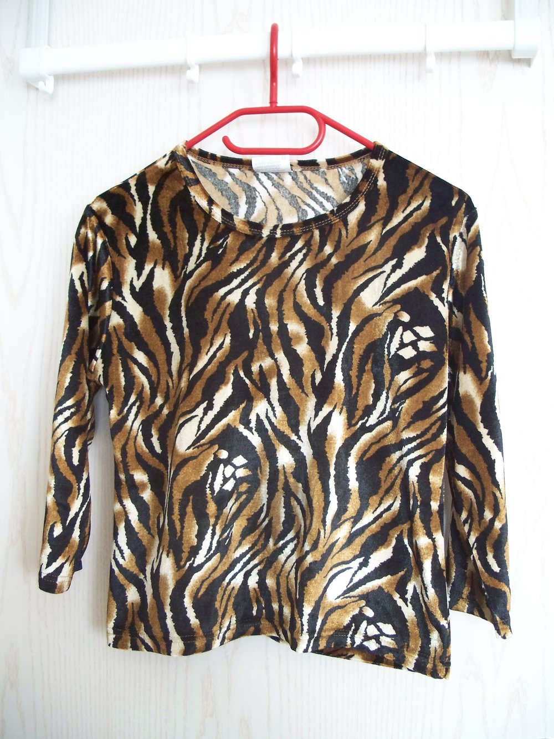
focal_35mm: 37
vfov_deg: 50.1
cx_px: 277
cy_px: 370
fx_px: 789
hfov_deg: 38.7
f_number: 2.8
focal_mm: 7.8
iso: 400
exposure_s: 1/25
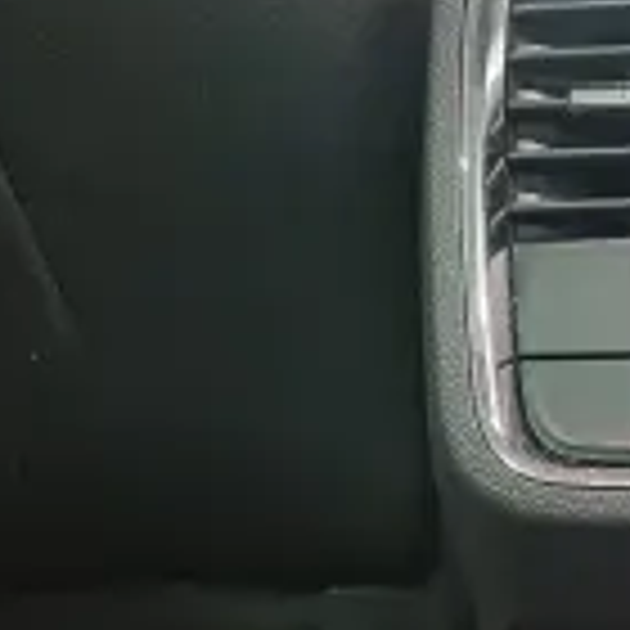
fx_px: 1174
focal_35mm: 57
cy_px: 472
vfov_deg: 29.6
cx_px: 698
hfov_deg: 27.4
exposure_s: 1/15
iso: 1600
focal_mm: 4.65
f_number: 1.8
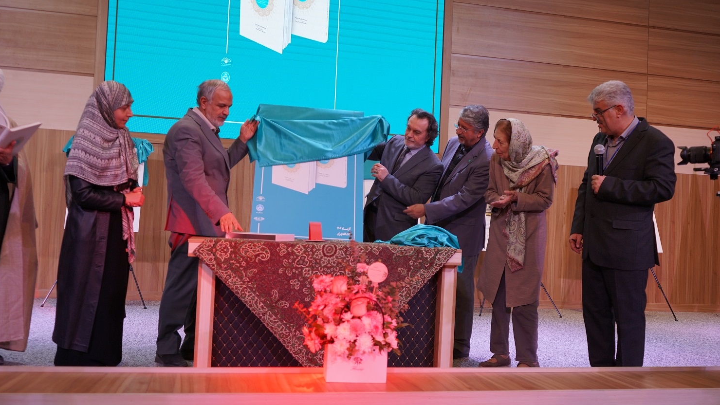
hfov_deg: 58.0
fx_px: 649
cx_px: 360
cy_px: 211
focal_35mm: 34
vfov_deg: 34.6
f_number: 4
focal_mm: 32
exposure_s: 1/160
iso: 500
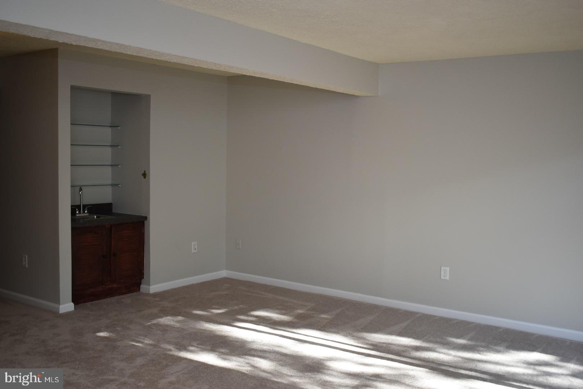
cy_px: 194
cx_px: 292
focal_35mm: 36
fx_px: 583
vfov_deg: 36.9
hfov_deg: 53.1
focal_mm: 24
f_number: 4
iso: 560
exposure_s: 1/250
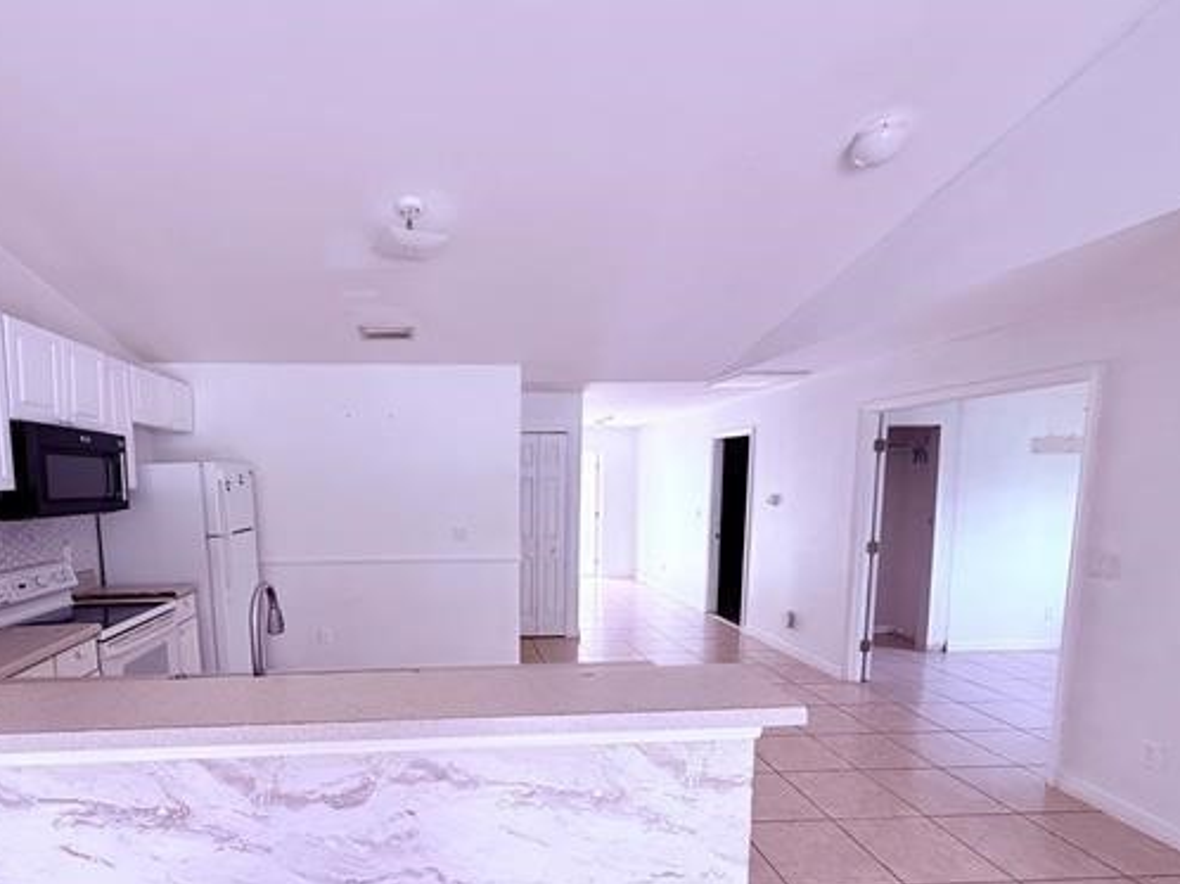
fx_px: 613
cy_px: 550
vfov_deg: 70.5
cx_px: 476
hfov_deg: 86.8
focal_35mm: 18
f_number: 2.2
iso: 125
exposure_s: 1/99
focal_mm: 2.22
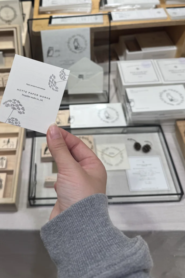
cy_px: 84
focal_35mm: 35
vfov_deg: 52.9
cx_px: 53
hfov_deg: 37.2
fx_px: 270
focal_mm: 6.76
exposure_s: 1/182
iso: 64
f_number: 1.78
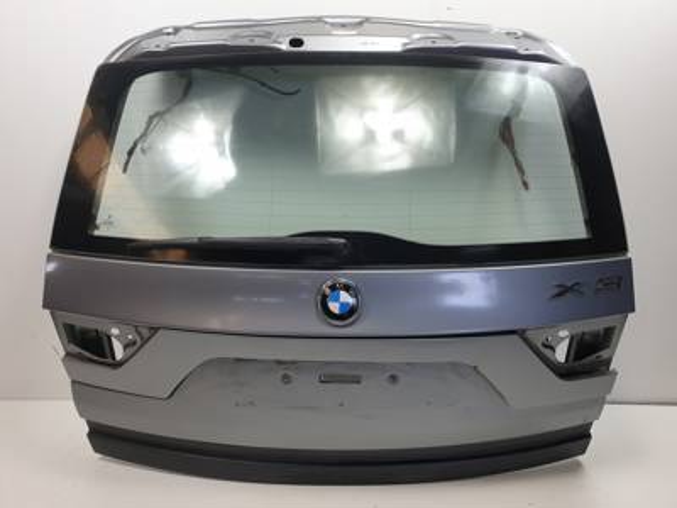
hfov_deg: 67.3
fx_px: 508
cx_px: 338
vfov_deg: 53.1
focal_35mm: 26
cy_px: 254
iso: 50
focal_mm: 4.3
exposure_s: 1/100
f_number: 2.4
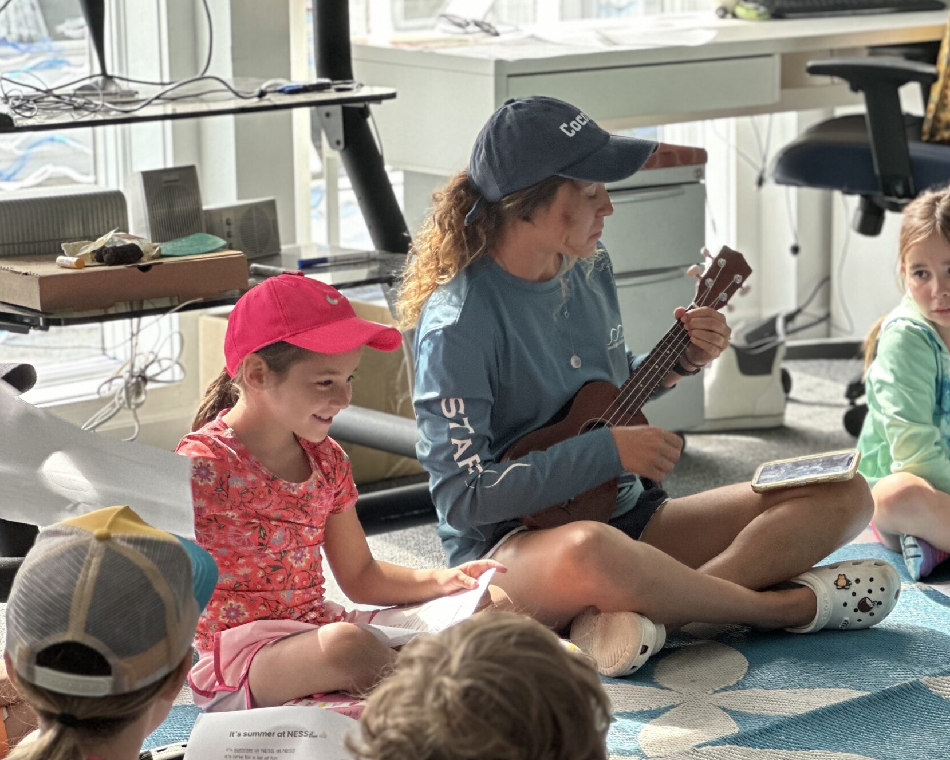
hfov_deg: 16.5
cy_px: 405
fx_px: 3261
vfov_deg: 13.3
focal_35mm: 116
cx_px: 700
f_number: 2.8
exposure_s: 1/121
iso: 125
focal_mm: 9
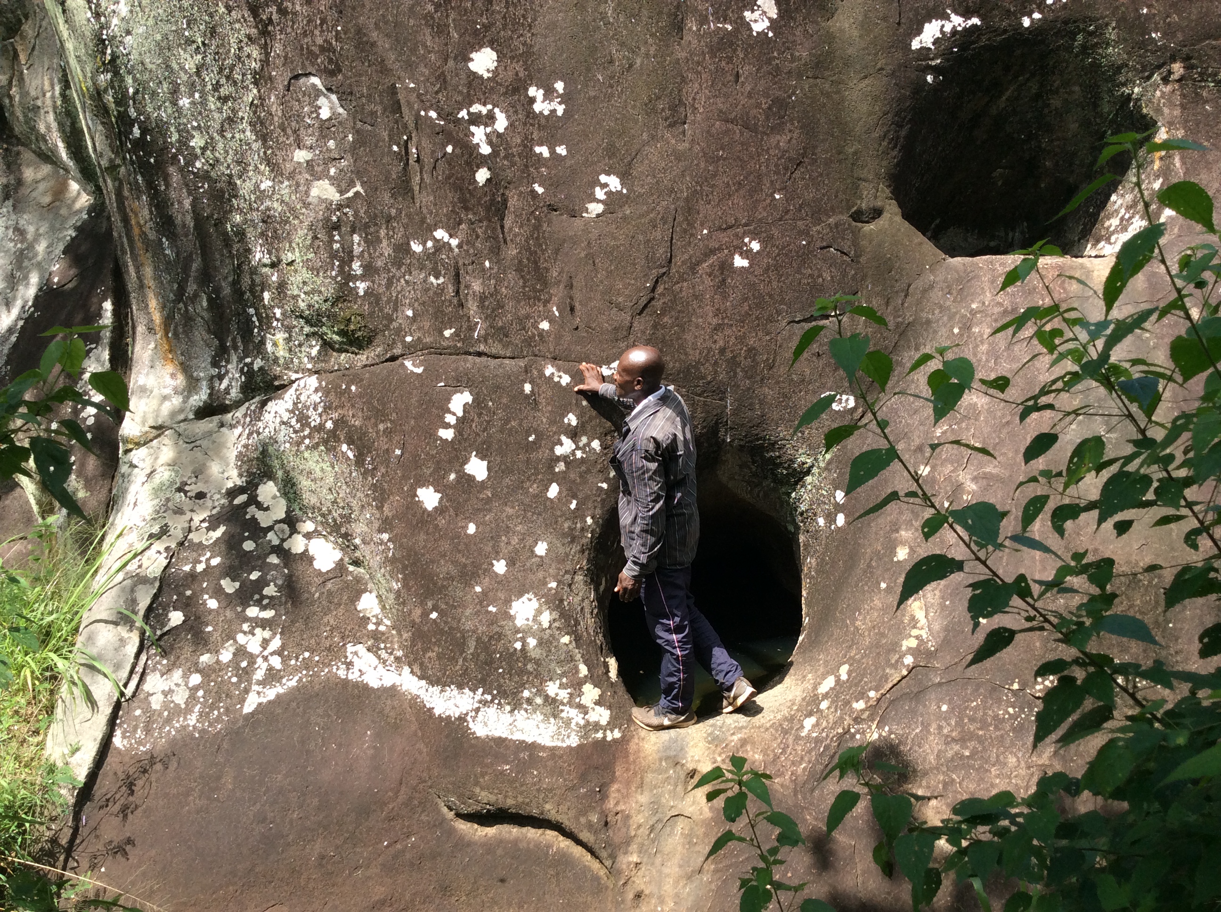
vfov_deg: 44.1
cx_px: 610
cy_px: 456
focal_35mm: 32
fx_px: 1127
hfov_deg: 56.9
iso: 32
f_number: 2.4
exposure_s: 1/510
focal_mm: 3.3
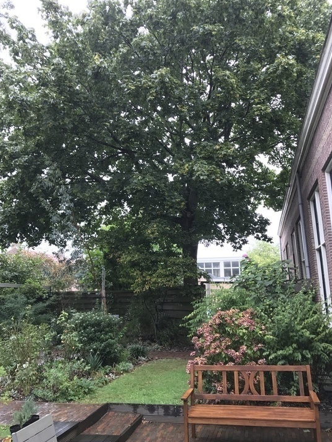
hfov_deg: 46.8
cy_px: 216
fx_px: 384
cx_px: 173
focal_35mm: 30
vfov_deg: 59.9
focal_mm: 3.99
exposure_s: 1/50
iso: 25
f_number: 1.8
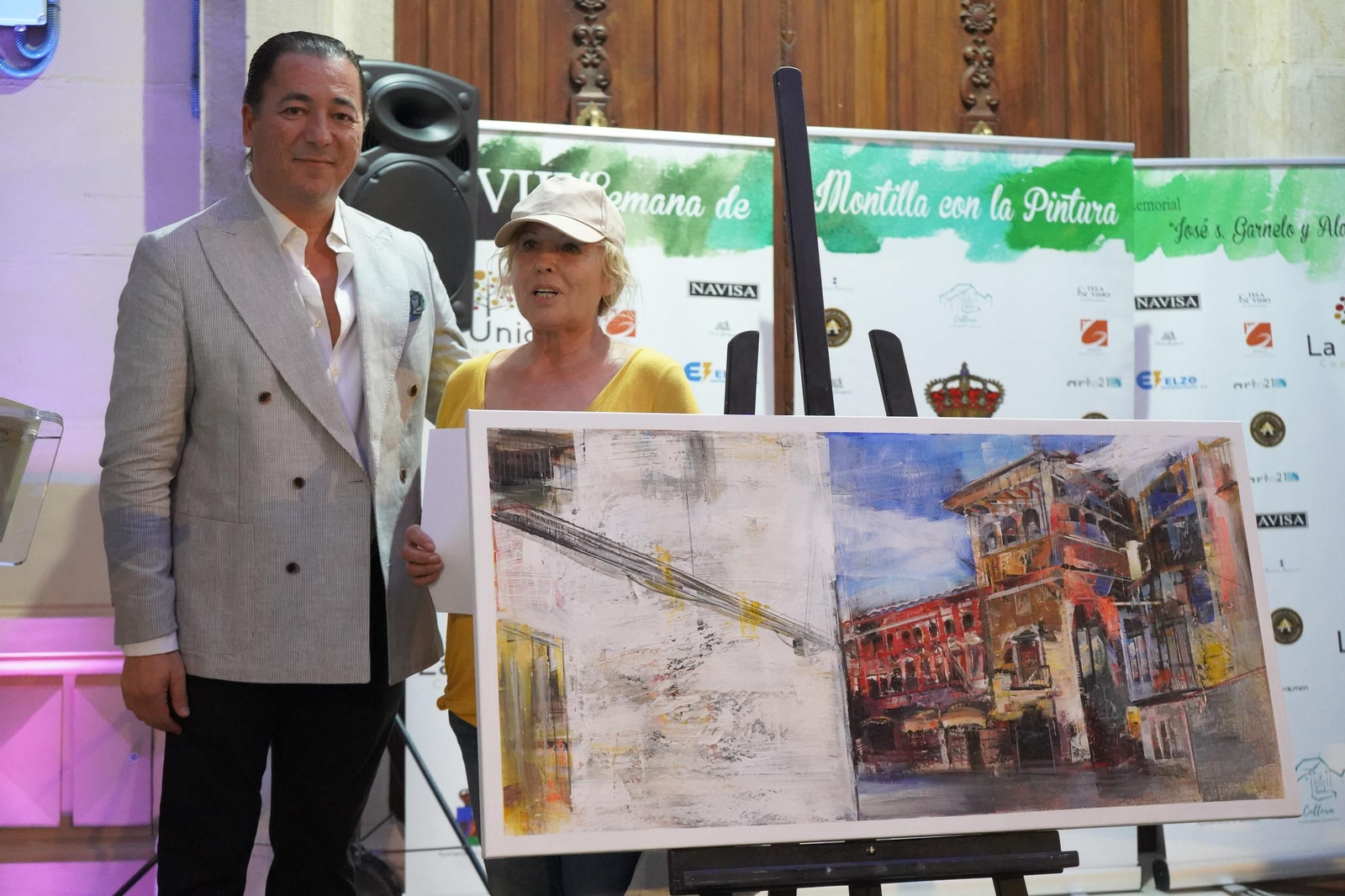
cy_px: 448
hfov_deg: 40.4
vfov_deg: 27.5
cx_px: 672
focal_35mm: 49
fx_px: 1830
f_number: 4.5
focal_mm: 49
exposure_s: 1/80
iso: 12800
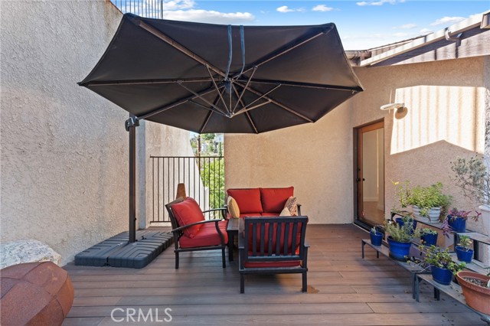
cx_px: 245
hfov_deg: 104.3
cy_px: 163
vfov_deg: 81.1
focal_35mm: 14
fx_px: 190
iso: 200
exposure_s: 1/6
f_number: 9.5
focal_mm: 14
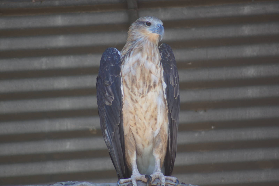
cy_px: 93
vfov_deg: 3.1
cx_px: 140
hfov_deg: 4.6
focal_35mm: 450
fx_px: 3486
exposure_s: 1/60
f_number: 5.6
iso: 200
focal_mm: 300
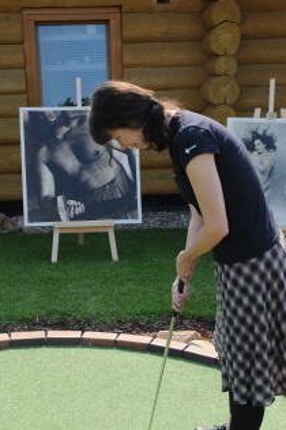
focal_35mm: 57
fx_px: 681
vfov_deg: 34.5
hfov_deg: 23.7
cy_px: 313
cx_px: 113
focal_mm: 24
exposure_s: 1/320
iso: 200
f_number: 7.1
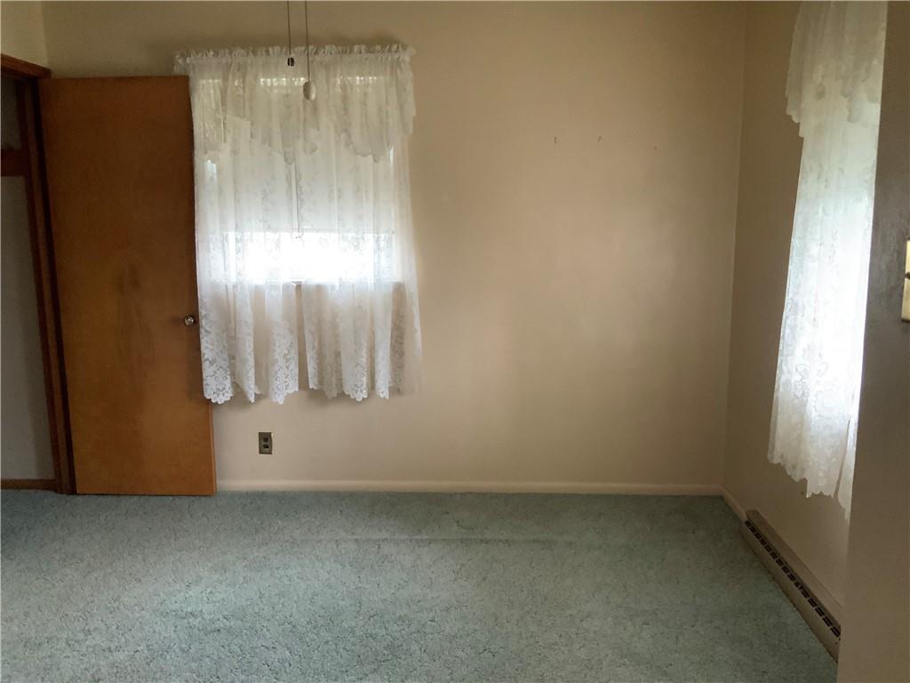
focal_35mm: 29
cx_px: 455
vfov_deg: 48.2
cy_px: 342
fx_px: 762
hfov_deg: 61.7
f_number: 1.8
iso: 320
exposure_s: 1/42
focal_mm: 3
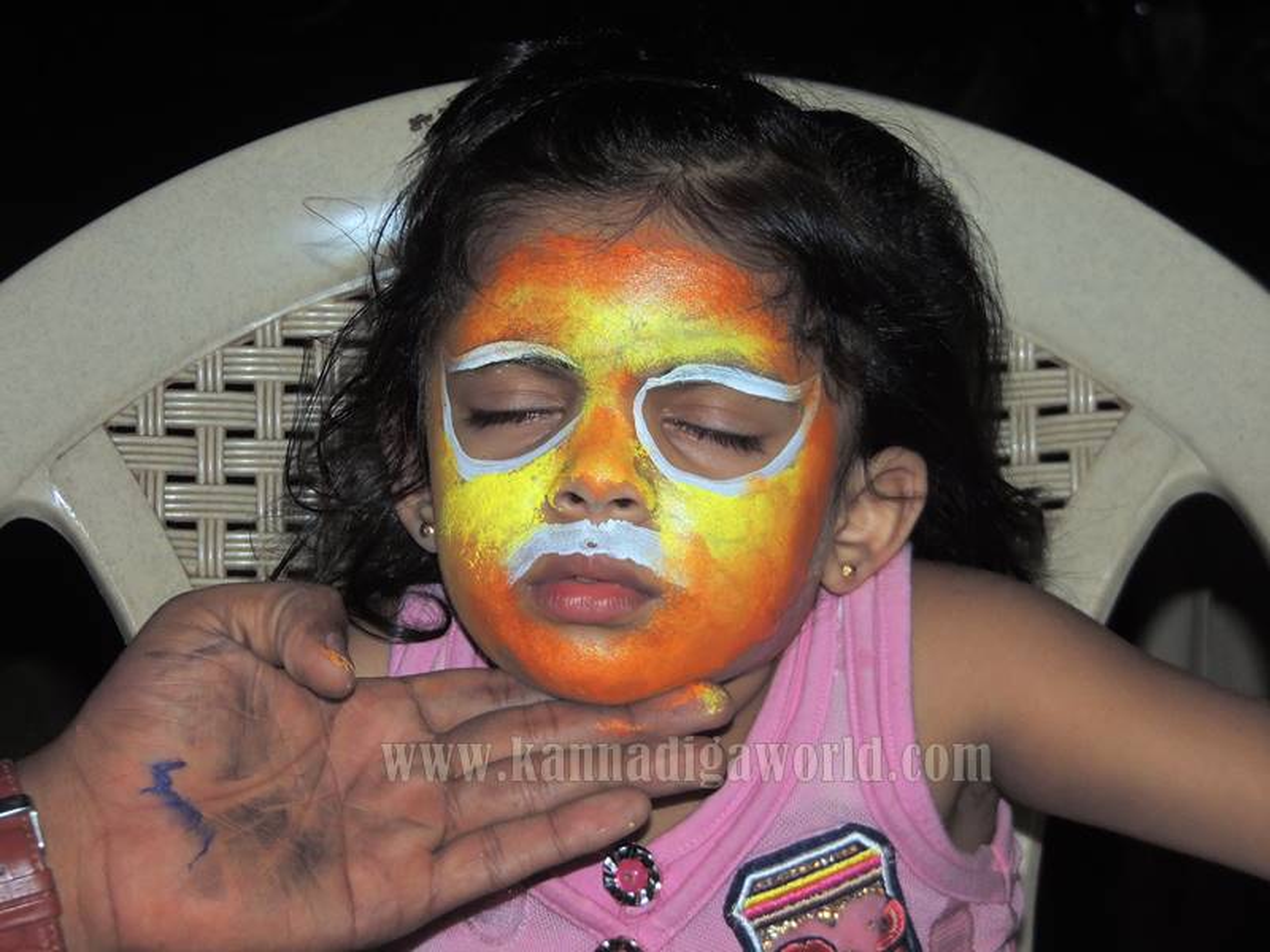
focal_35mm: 120
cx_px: 635
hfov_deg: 16.4
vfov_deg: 12.3
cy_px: 476
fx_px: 4403
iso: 200
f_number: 4.2
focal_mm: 21.4
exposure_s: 1/60
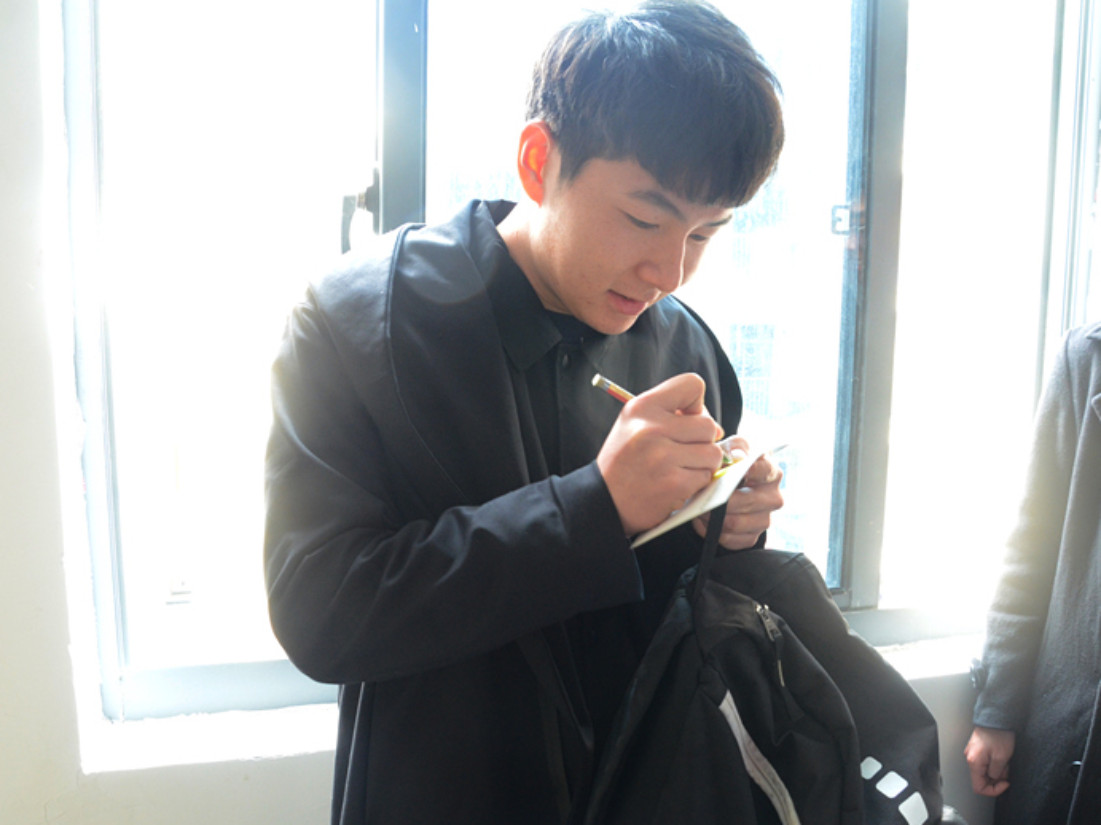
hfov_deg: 59.9
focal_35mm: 30
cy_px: 409
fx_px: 954
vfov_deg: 46.8
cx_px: 578
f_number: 5.6
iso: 2000
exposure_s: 1/15
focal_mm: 18
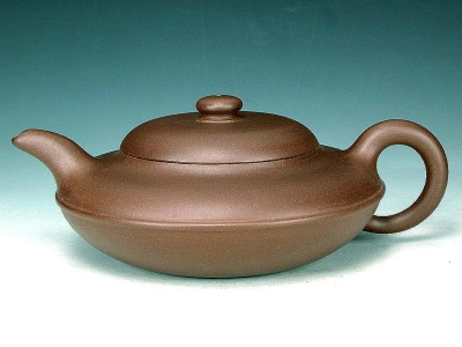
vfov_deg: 16.1
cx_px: 231
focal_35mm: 92
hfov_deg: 21.3
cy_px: 174
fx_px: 1228
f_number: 8
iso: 100
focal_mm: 23.7
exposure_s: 1/4.7
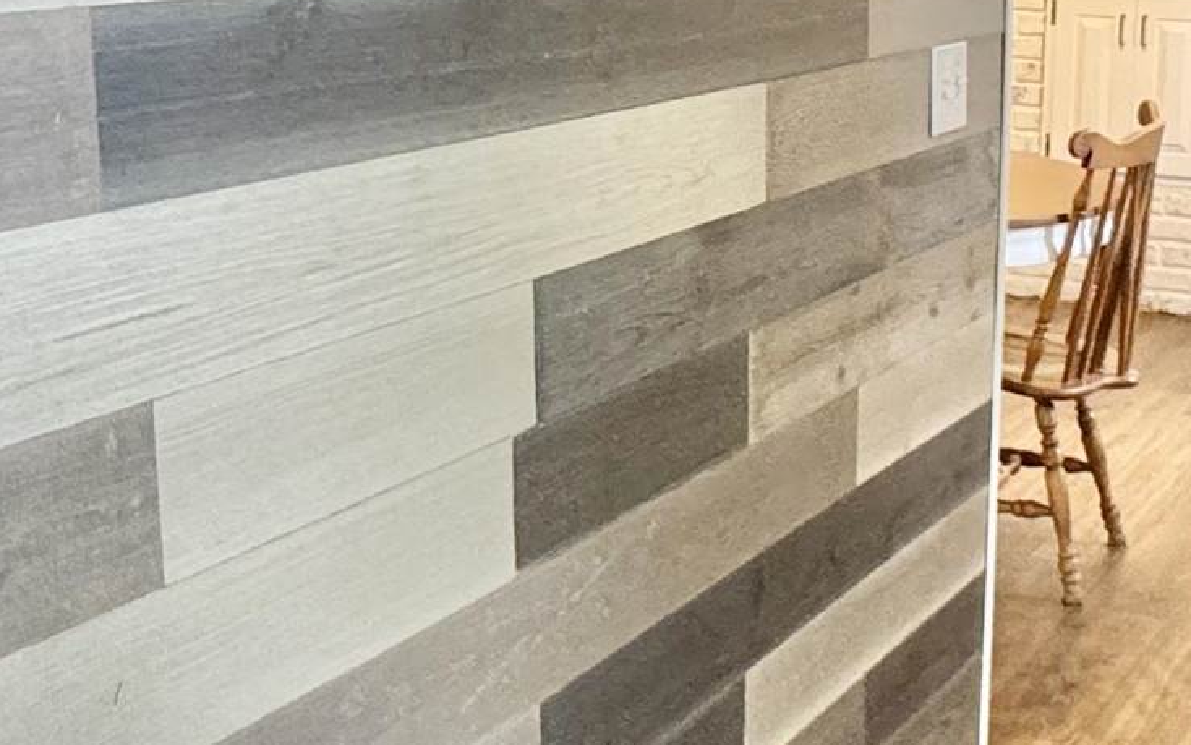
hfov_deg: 32.3
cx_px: 893
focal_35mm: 62
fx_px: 2013
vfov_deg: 20.9
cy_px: 290
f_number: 2.2
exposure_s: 1/60
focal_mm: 2.22
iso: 320
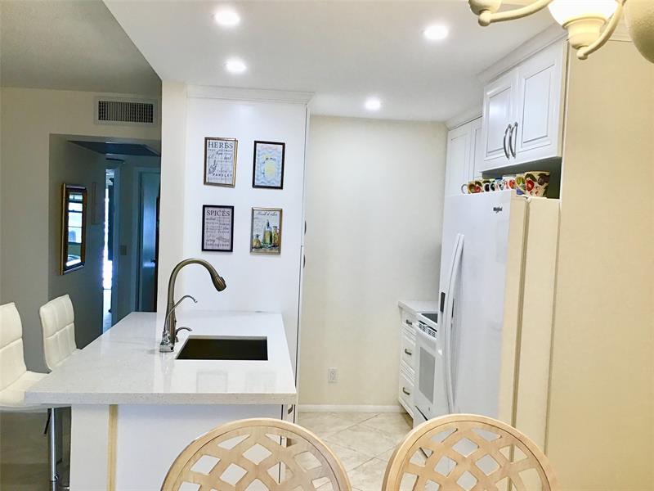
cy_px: 246
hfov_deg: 58.4
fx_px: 586
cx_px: 327
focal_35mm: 31
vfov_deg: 45.4
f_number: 2.4
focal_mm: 3.3
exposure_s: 1/30
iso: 32
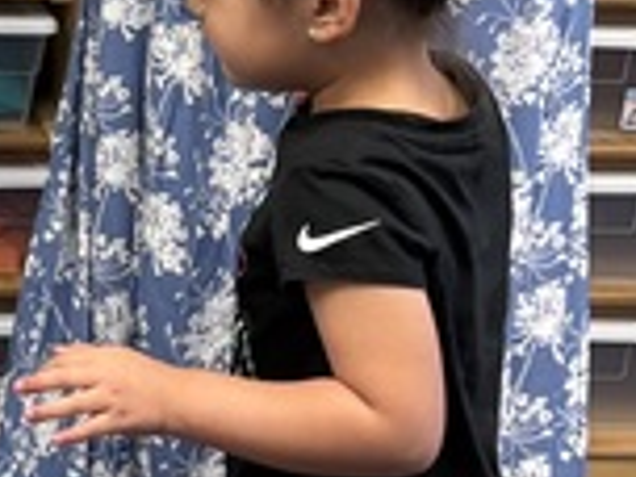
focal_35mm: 175
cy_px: -393
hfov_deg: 10.4
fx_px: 3215
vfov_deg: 8.2
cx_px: -649
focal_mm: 5.96
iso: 80
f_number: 1.6
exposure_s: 1/60
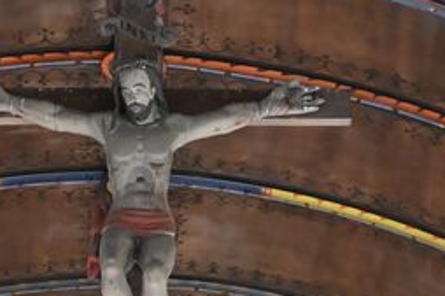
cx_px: 91
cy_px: 205
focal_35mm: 236
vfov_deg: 5.8
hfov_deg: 8.7
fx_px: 2915
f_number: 5.6
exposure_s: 1/60
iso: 10000
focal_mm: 57
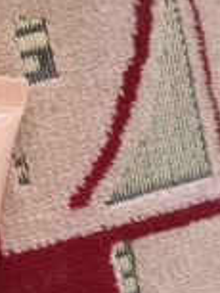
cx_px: -59
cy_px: 193
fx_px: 575
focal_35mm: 68
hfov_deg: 20.0
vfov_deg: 28.4
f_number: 1.8
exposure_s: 1/16.7
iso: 2143
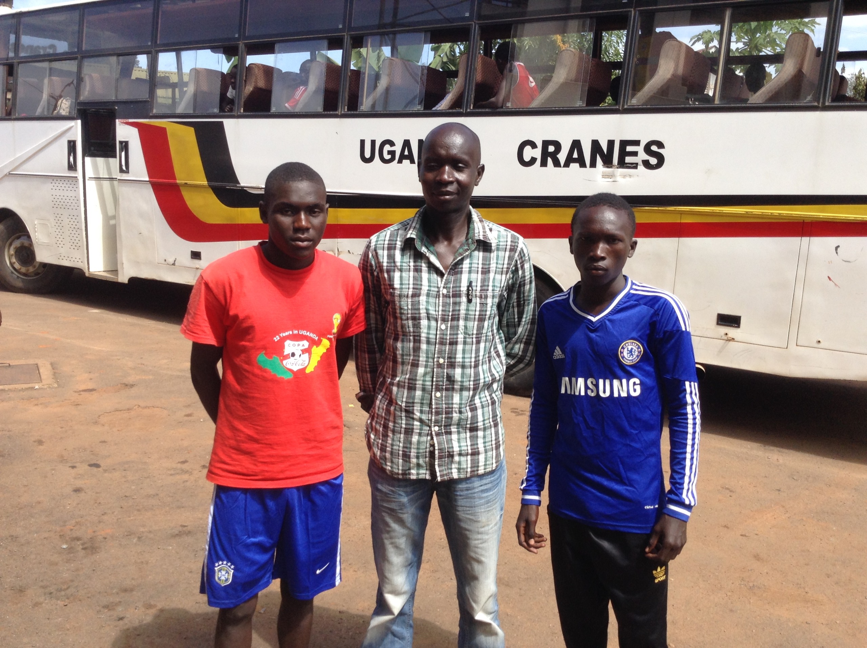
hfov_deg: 55.4
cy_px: 324
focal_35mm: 33
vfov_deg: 42.8
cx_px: 434
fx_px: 825
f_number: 2.4
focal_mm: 3.3
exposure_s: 1/536
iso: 32
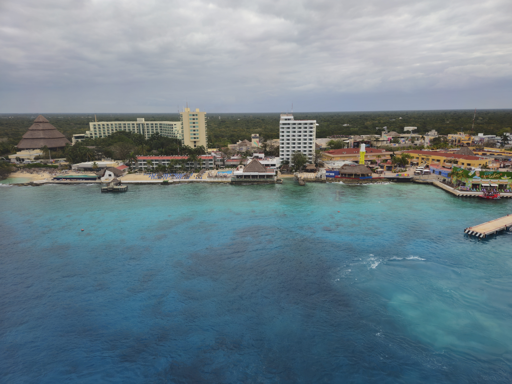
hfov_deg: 73.9
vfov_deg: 58.9
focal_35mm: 23
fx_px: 340
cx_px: 256
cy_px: 192
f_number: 1.8
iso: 25
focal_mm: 5.4
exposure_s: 1/754
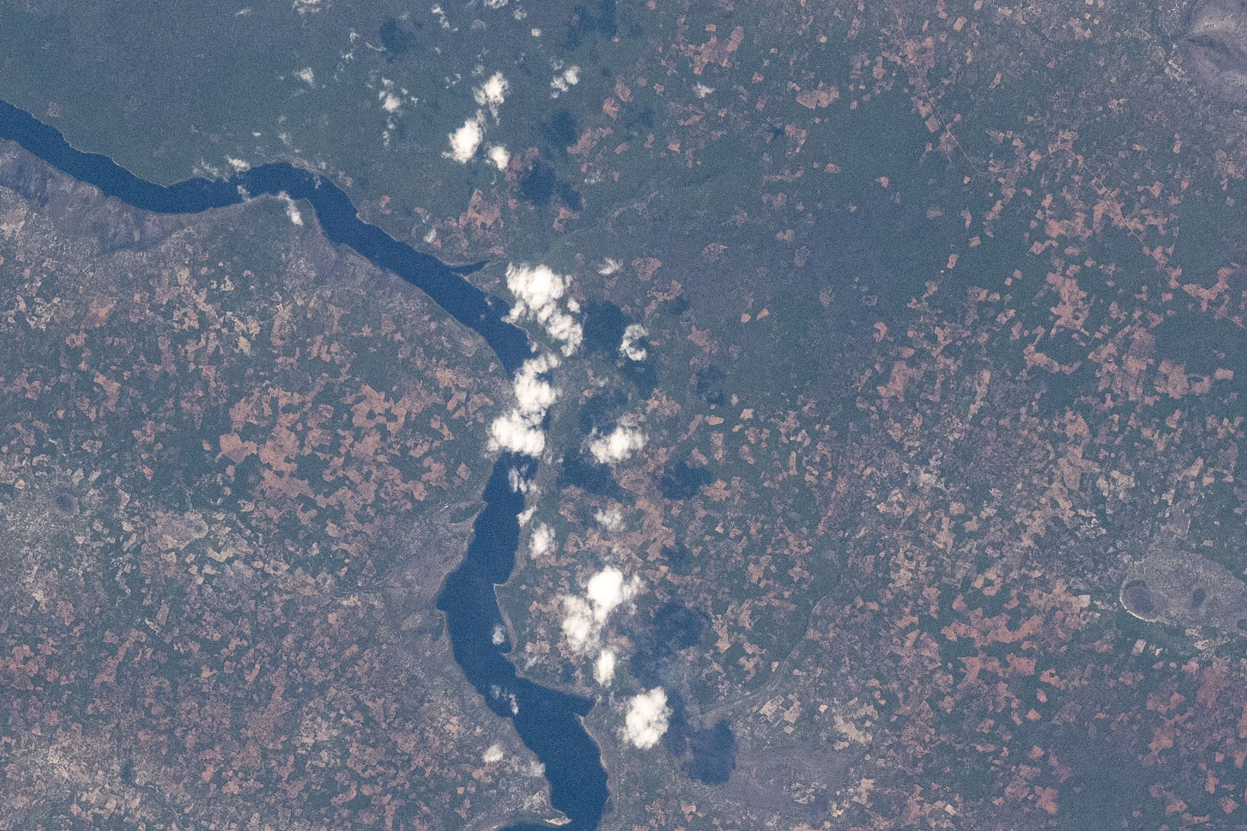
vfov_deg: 1.7
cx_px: 743
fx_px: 27326
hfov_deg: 2.6
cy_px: 1234
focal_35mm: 789
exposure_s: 1/3200
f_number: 7.1
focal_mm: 200
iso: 640
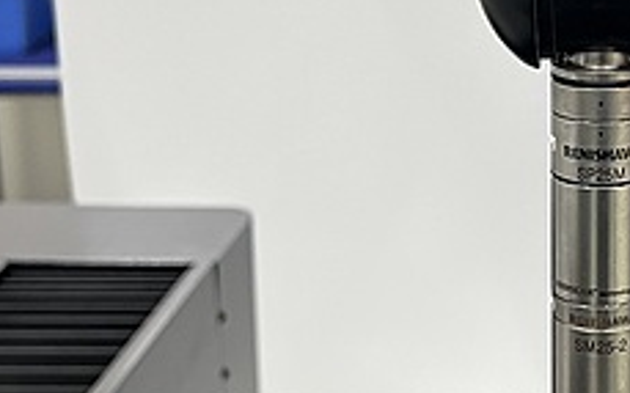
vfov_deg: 16.6
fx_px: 1322
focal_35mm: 77
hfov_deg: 25.7
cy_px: 11
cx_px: 608
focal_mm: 5.7
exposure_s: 1/100
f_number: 1.5
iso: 100
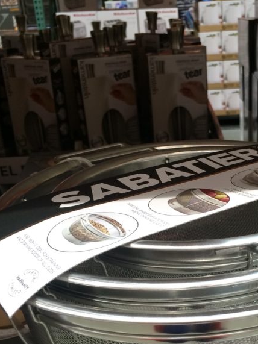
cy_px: 230
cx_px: 206
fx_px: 517
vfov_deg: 36.4
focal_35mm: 52
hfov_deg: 27.5
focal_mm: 4.15
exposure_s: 1/33
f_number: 2.2
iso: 100
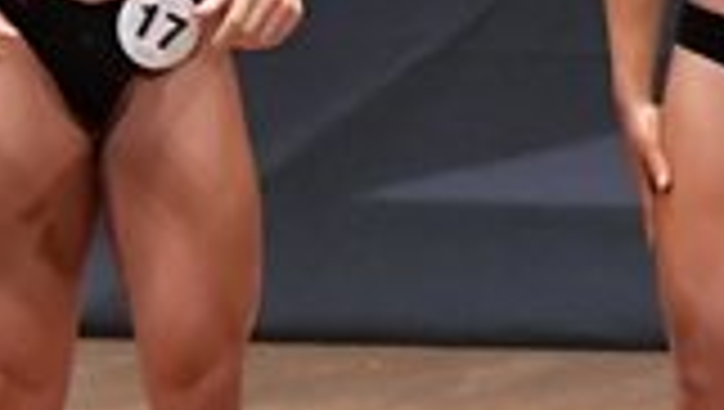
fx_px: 18086
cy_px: 131
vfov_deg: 1.3
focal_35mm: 941
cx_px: 1158
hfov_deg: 2.3
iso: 8000
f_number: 5.6
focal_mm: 125
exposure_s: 1/400
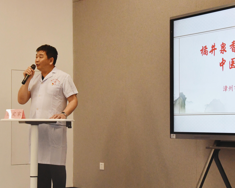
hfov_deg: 23.0
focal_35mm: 83
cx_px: 120
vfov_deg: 18.5
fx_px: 577
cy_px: 104
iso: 2500
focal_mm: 36
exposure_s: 1/100
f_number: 8
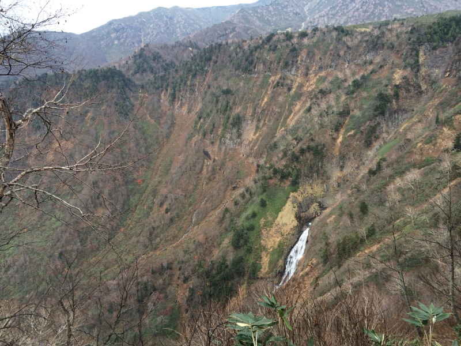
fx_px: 400
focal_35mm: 30
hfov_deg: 60.0
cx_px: 230
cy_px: 173
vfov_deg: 46.8
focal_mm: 4.12
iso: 32
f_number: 2.2
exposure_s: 1/380
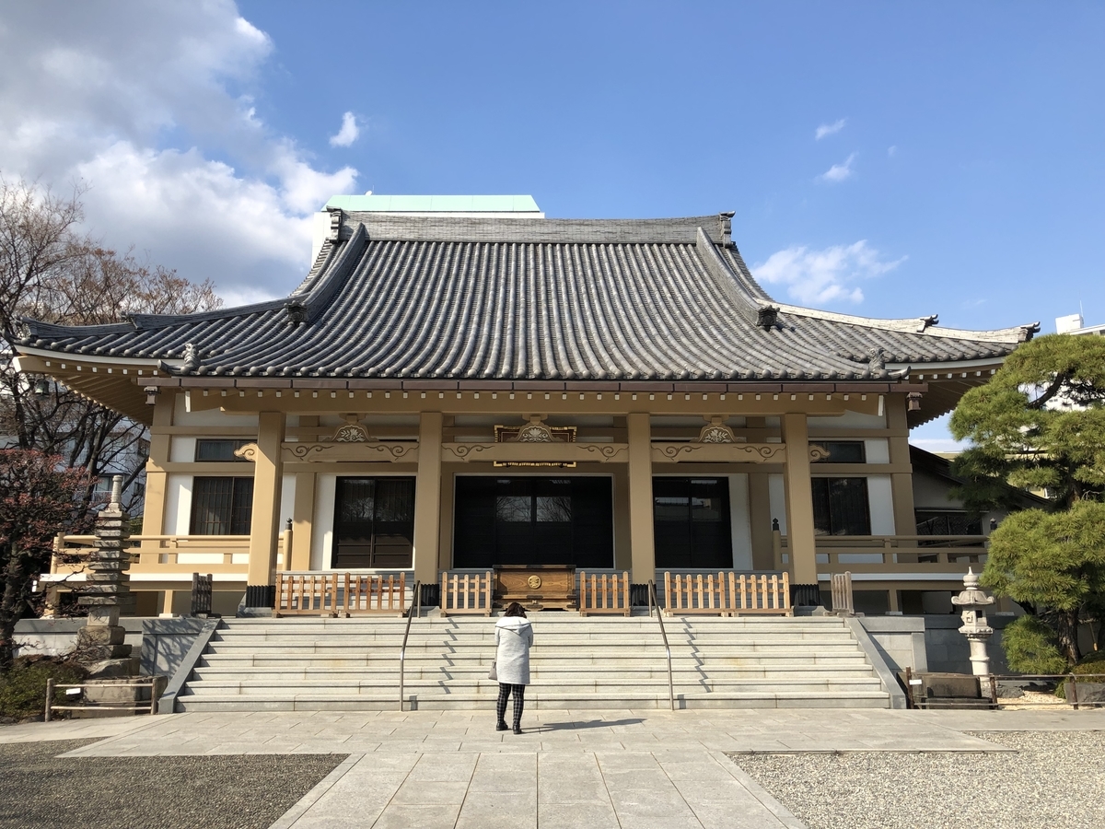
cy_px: 414
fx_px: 894
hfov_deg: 63.4
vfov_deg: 49.7
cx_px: 552
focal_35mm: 28
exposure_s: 1/1389
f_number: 1.8
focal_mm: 3.99
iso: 20
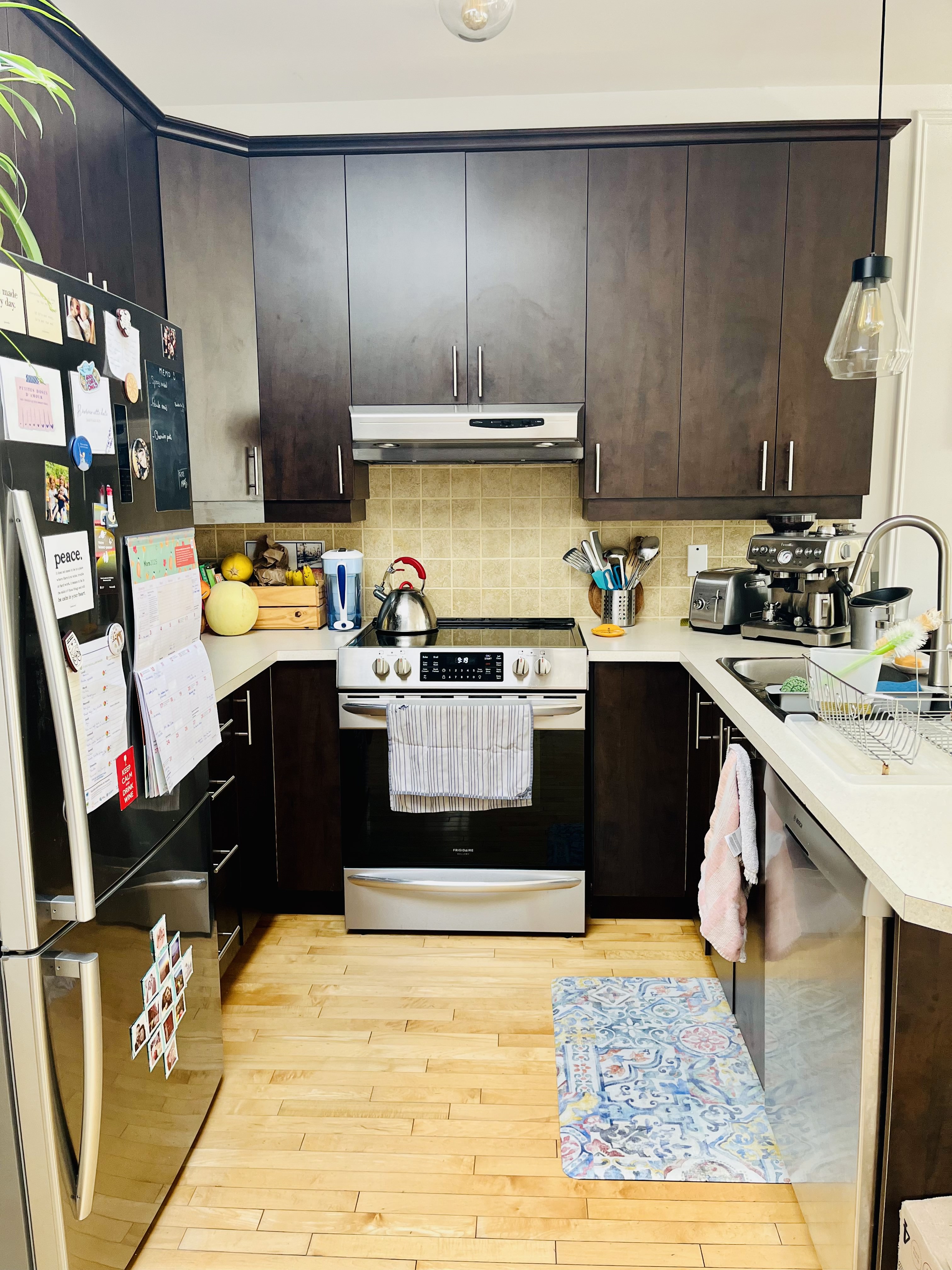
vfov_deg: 67.3
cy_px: 635
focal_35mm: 26
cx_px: 476
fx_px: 953
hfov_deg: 53.1
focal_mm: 5.1
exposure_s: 1/116
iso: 125
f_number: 1.6
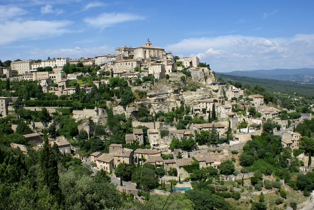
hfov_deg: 61.9
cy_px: 105
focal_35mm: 30
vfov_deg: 43.6
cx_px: 157
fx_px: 262
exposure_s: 1/200
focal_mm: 20
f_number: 10
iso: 100
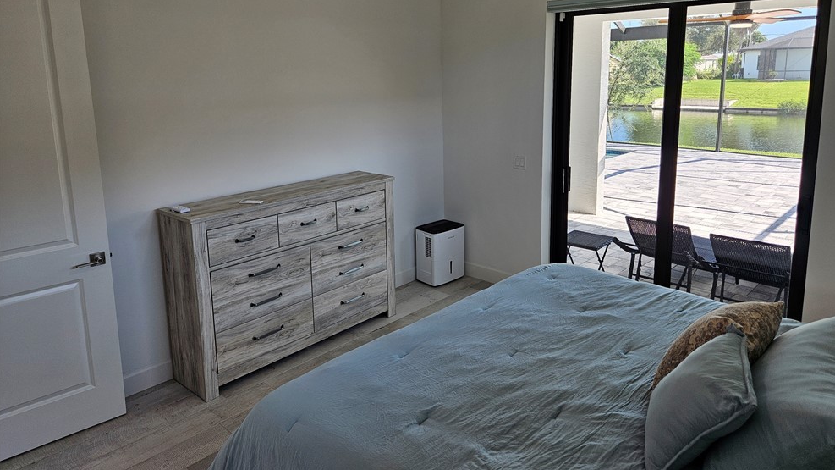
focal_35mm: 26
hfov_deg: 71.9
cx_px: 431
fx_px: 576
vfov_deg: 44.0
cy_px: 174
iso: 40
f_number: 1.8
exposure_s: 1/120
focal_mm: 5.4
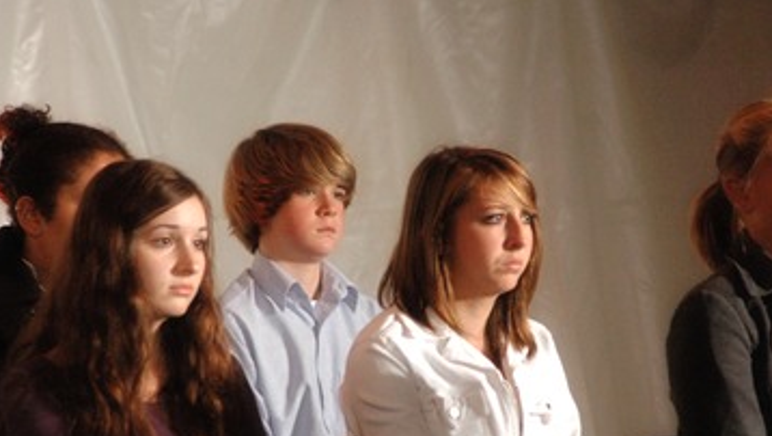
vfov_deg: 3.7
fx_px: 6719
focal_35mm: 328
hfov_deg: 6.6
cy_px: 287
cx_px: 452
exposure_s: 1/60
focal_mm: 150
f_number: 4.5
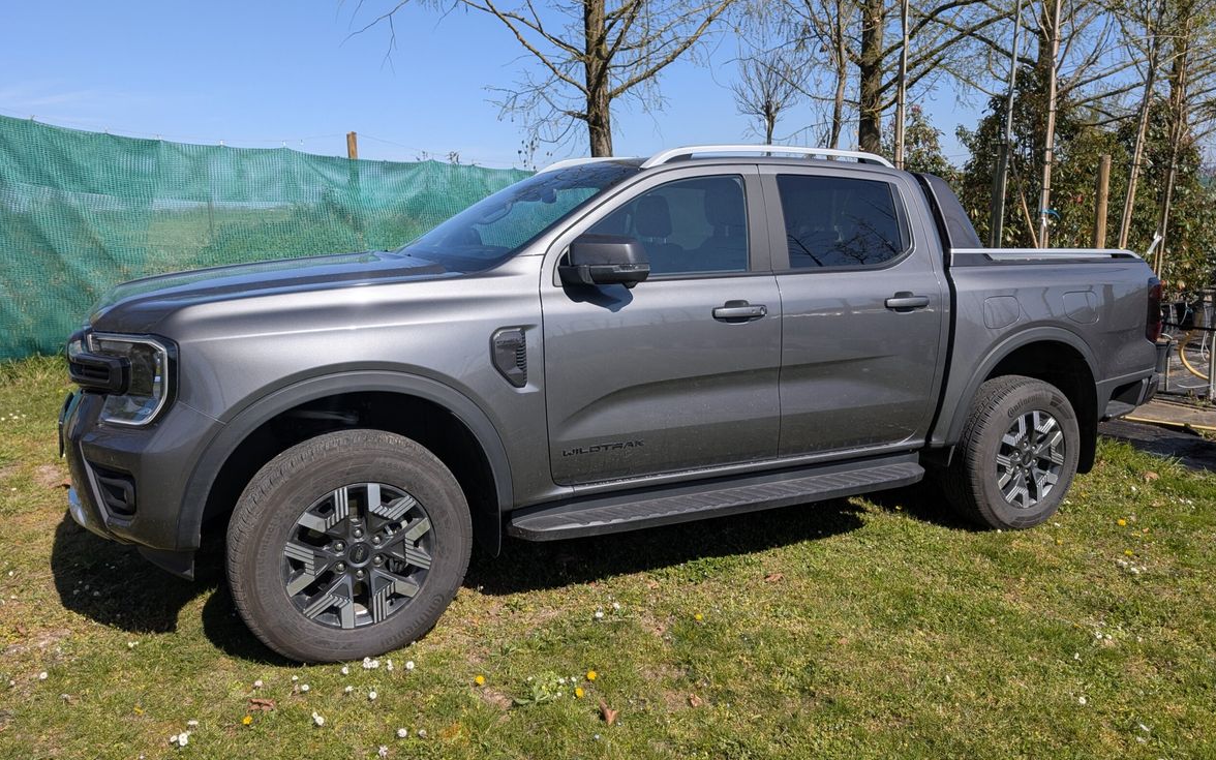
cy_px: 317
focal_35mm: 26
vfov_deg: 47.4
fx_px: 862
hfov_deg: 70.4
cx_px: 619
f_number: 1.68
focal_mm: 6.9
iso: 20
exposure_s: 1/1203
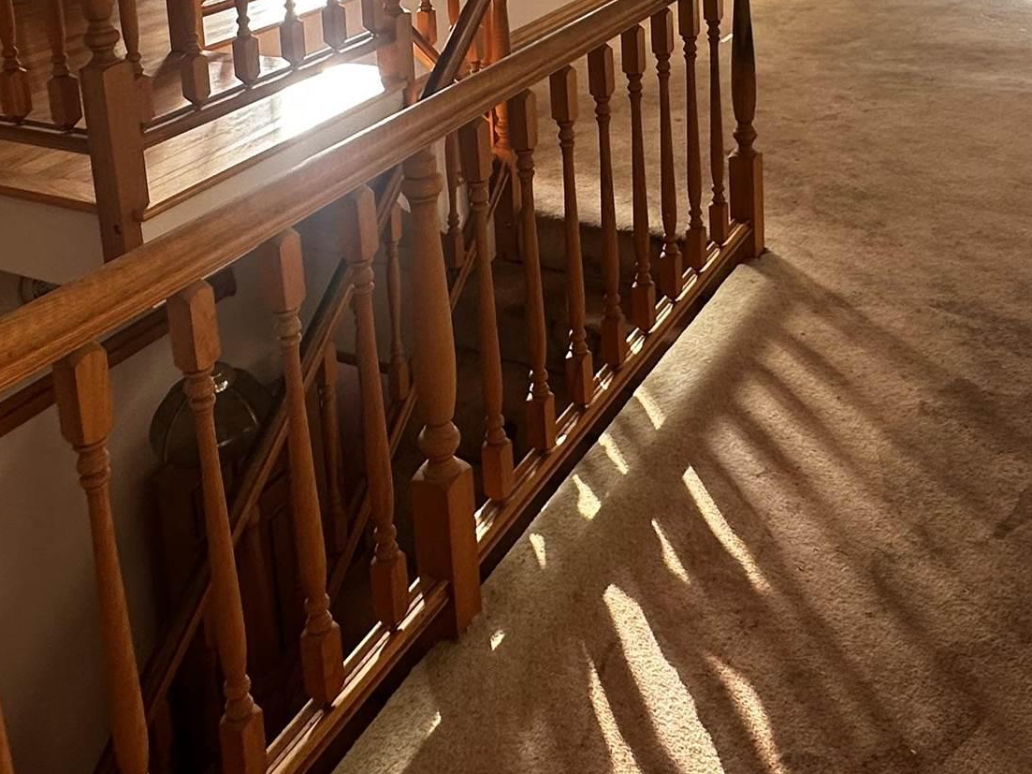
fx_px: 1163
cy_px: -93
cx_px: 601
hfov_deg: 47.7
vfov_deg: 32.1
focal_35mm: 39
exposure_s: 1/204
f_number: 2.2
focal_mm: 2.22
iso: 40
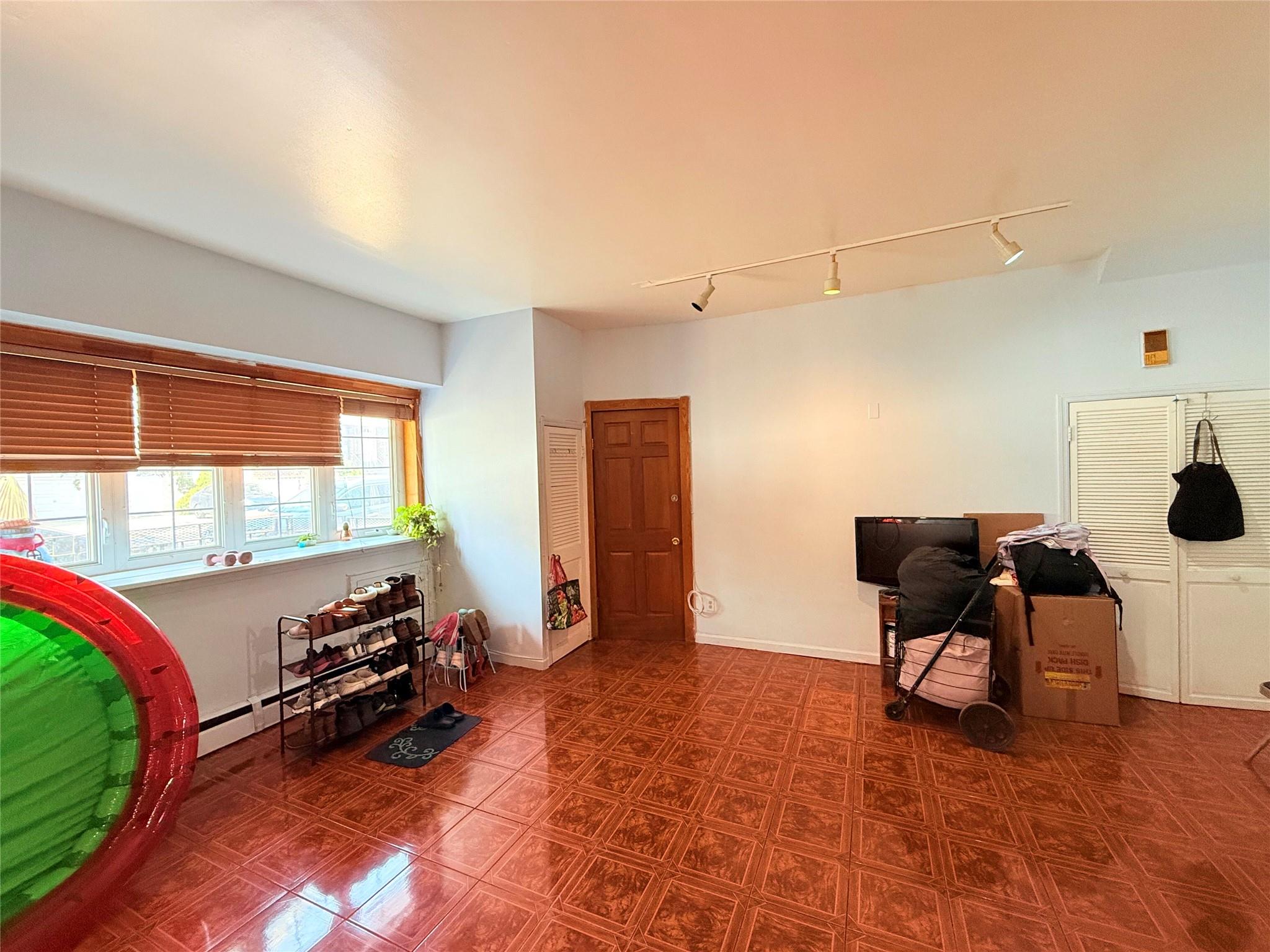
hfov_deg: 102.1
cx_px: 635
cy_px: 476
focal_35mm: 14
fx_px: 514
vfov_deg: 85.7
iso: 400
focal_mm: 2.22
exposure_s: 1/60
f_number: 2.2
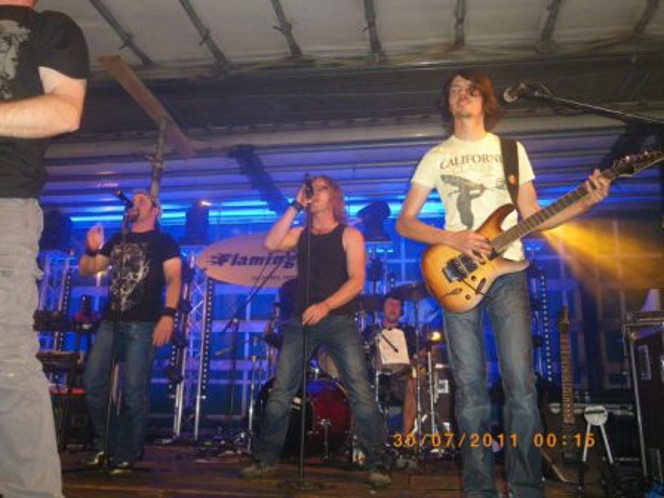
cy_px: 249
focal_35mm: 33
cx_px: 332
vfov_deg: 42.9
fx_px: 633
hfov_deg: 55.4
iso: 640
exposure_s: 1/60
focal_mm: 5.8
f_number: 2.8
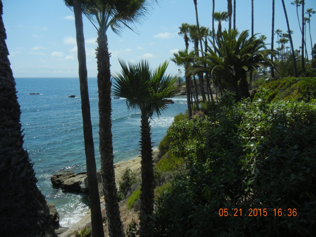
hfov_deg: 60.0
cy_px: 118
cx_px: 158
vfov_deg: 46.8
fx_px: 274
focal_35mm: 30
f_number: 7
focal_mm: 5.4
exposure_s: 1/594
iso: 160
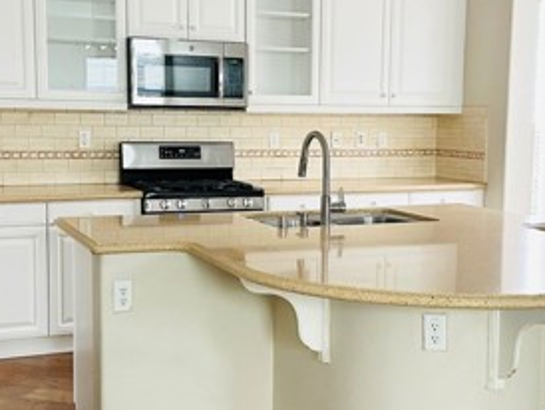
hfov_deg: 34.3
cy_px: 209
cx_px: 296
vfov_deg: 26.1
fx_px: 882
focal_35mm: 56
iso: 320
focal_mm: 6.86
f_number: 1.78
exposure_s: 1/60
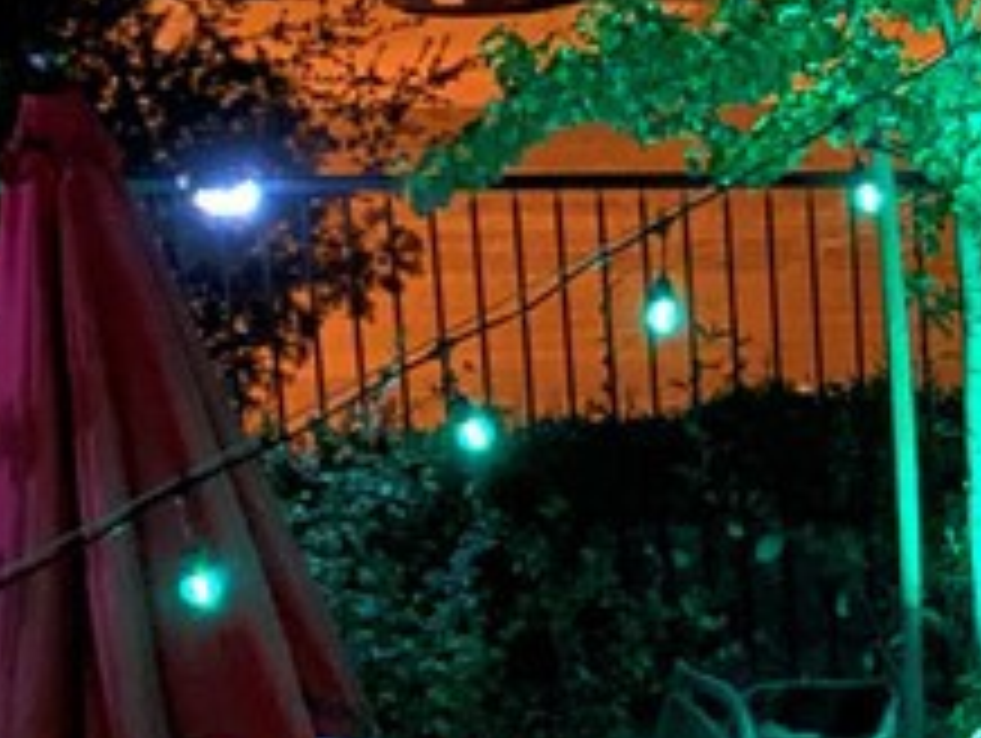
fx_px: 3461
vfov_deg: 12.0
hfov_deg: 15.2
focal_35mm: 122
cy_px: -58
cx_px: 1368
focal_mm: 4.25
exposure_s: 1/2
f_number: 1.8
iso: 1000
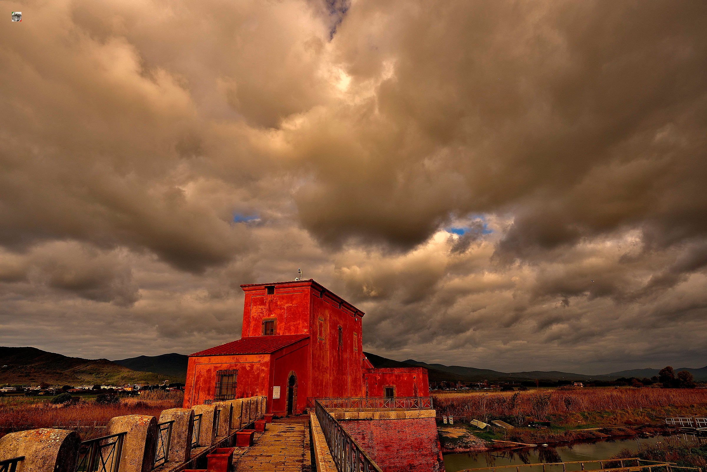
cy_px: 236
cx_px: 354
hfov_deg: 84.0
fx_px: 393
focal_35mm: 20
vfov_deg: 62.0
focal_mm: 20
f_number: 7.1
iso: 100
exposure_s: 1/640
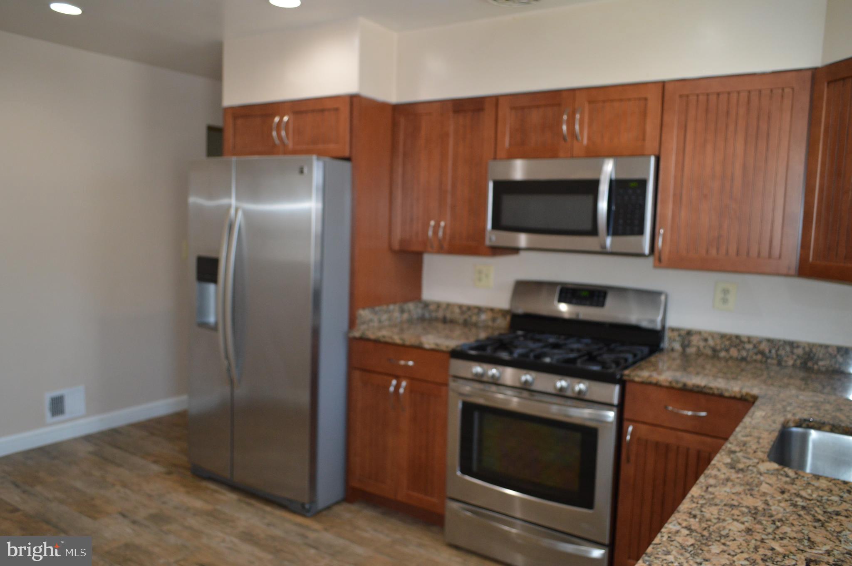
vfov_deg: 47.8
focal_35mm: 27
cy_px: 283
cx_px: 426
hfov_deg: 67.4
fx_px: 638
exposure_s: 1/60
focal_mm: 18
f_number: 3.5
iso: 720
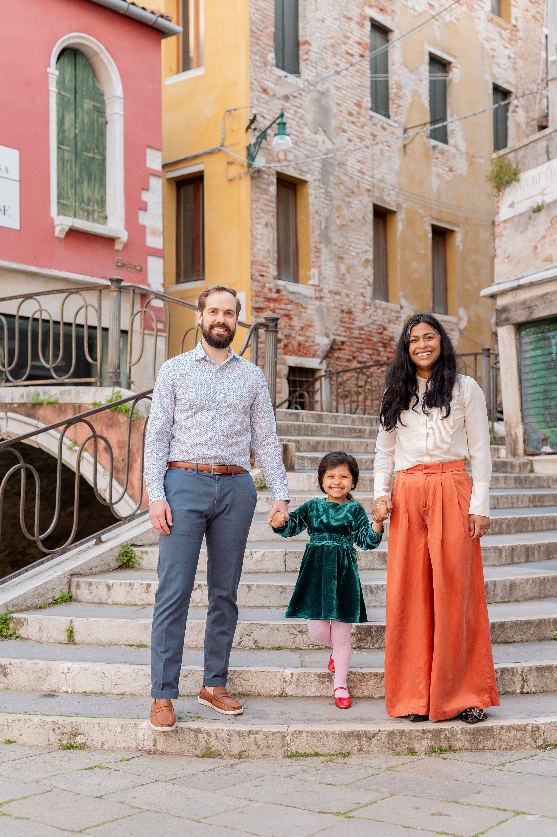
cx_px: 278
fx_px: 1162
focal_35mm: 50
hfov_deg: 27.0
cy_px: 418
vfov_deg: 39.6
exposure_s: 1/250
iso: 500
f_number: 4
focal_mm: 50
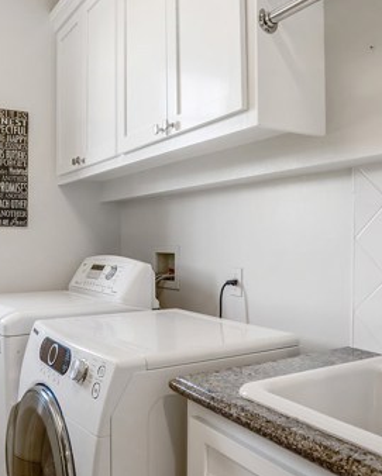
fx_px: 452
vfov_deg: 55.6
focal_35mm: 32
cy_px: 244
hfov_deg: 45.3
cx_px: 137
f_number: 8
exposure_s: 1/50
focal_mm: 18
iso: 125
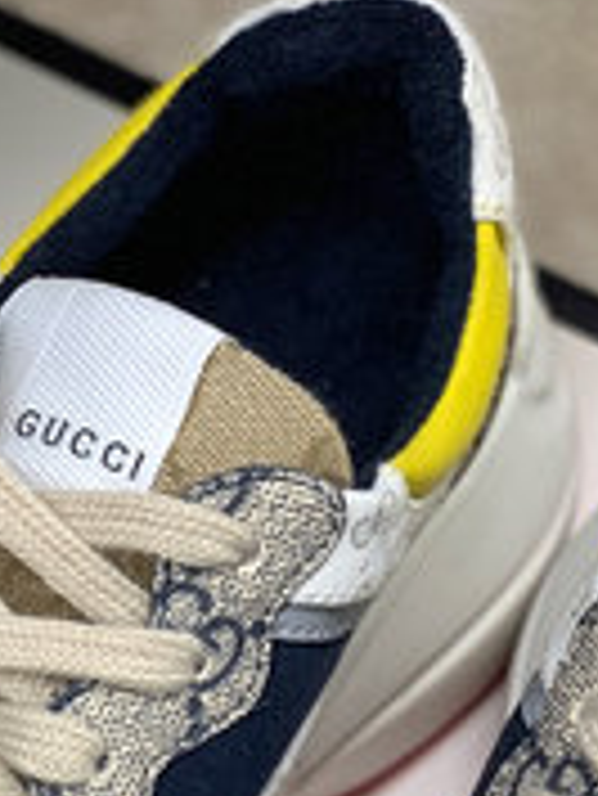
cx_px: 184
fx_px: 4049
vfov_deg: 10.8
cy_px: 1205
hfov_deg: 8.4
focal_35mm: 176
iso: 80
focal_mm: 6
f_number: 2.4
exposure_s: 1/122
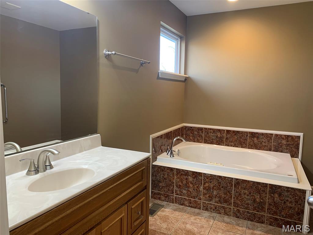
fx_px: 235
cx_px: 156
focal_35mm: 26
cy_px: 118
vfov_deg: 53.1
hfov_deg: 67.3
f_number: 1.8
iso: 125
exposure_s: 1/60
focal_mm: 4.25
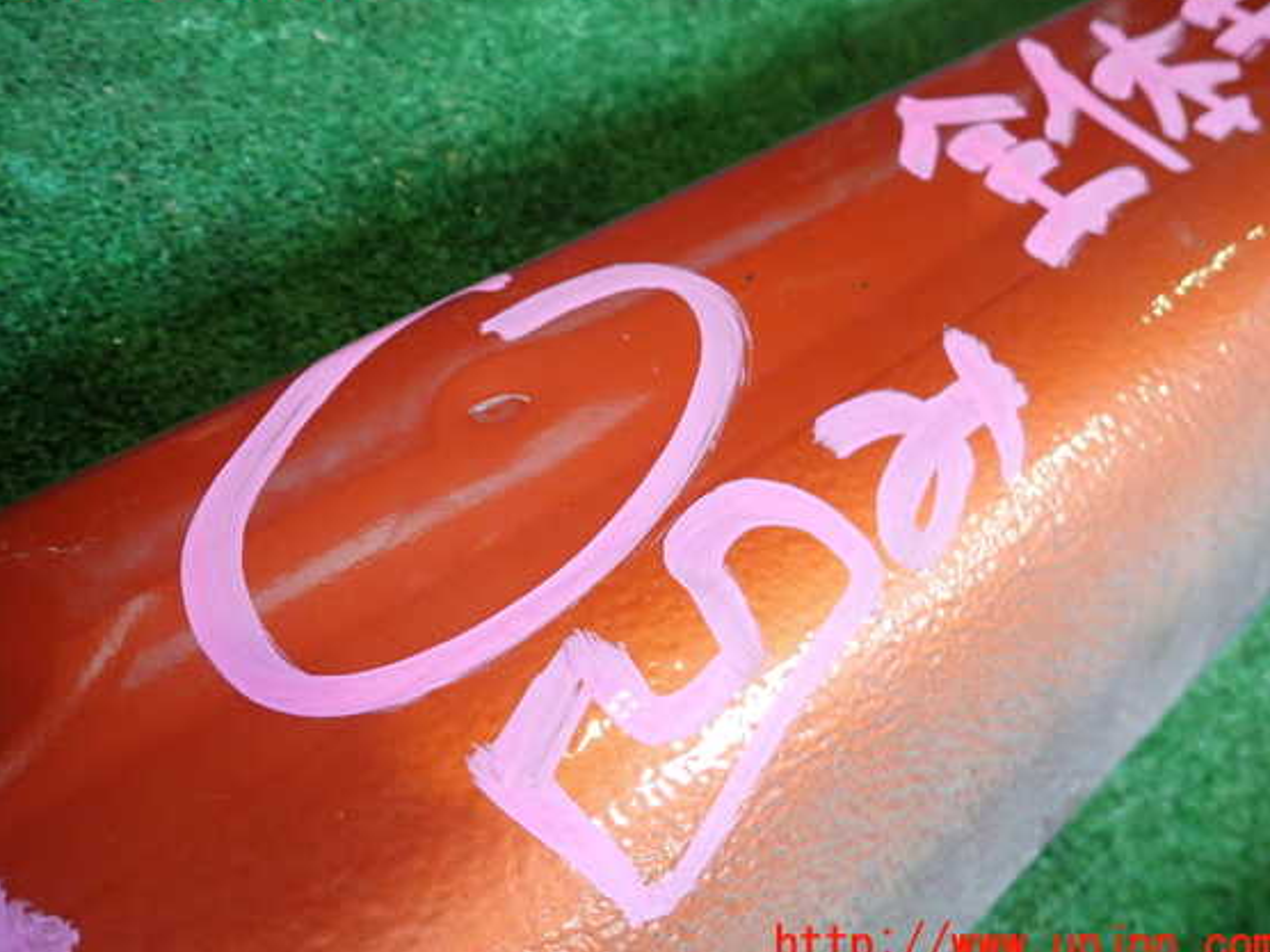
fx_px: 991
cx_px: 605
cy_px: 461
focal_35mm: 27
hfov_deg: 65.3
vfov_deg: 51.3
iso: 320
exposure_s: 1/160
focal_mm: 4.5
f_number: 2
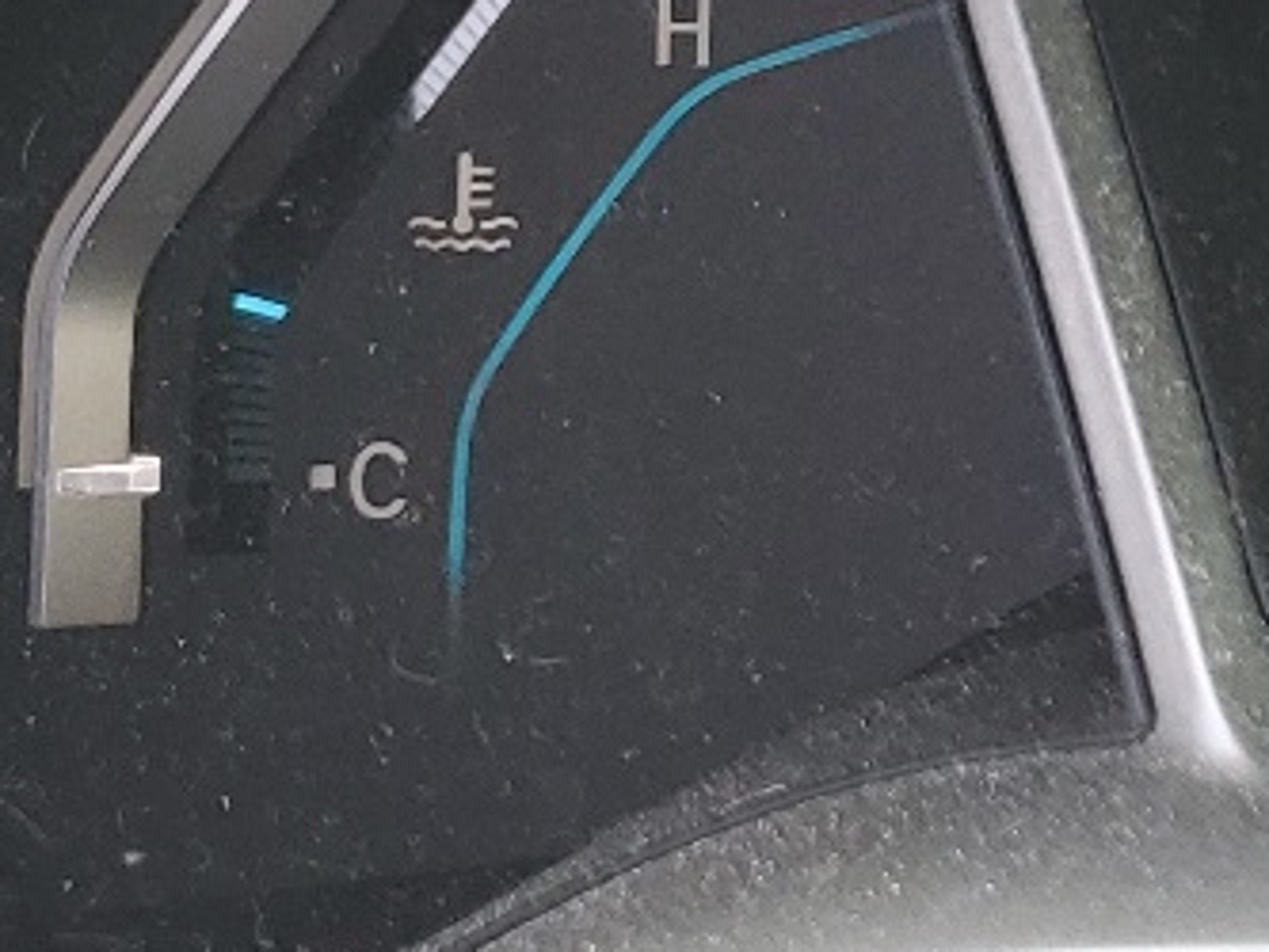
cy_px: -225
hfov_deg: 13.6
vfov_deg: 11.6
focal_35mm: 125
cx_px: 2496
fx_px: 4584
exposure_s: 1/135
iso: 50
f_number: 1.5
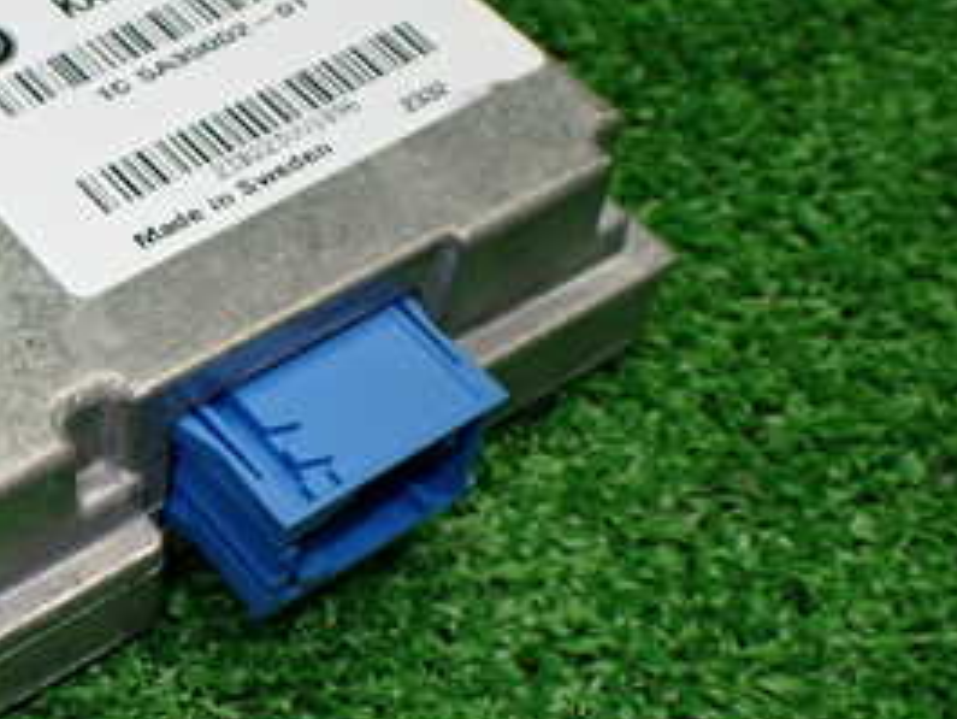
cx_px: -83
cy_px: 430
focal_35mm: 68
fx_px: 1881
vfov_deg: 21.6
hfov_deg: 26.4
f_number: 2.3
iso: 200
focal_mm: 5.4
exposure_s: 1/125
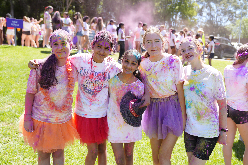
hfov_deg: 57.2
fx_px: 227
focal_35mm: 33
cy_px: 82
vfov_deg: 40.0
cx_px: 124
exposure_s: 1/500
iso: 125
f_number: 2.8
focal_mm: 33
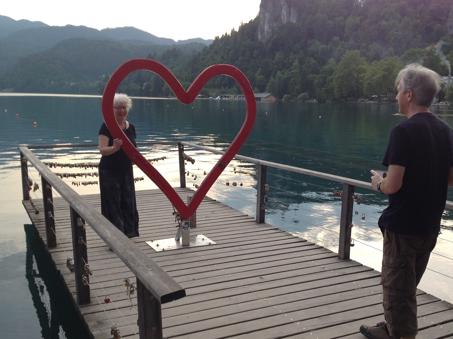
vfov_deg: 35.0
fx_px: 536
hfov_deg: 45.7
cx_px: 260
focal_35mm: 41
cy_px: 198
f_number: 2.4
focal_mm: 4.28
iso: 50
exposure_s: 1/288
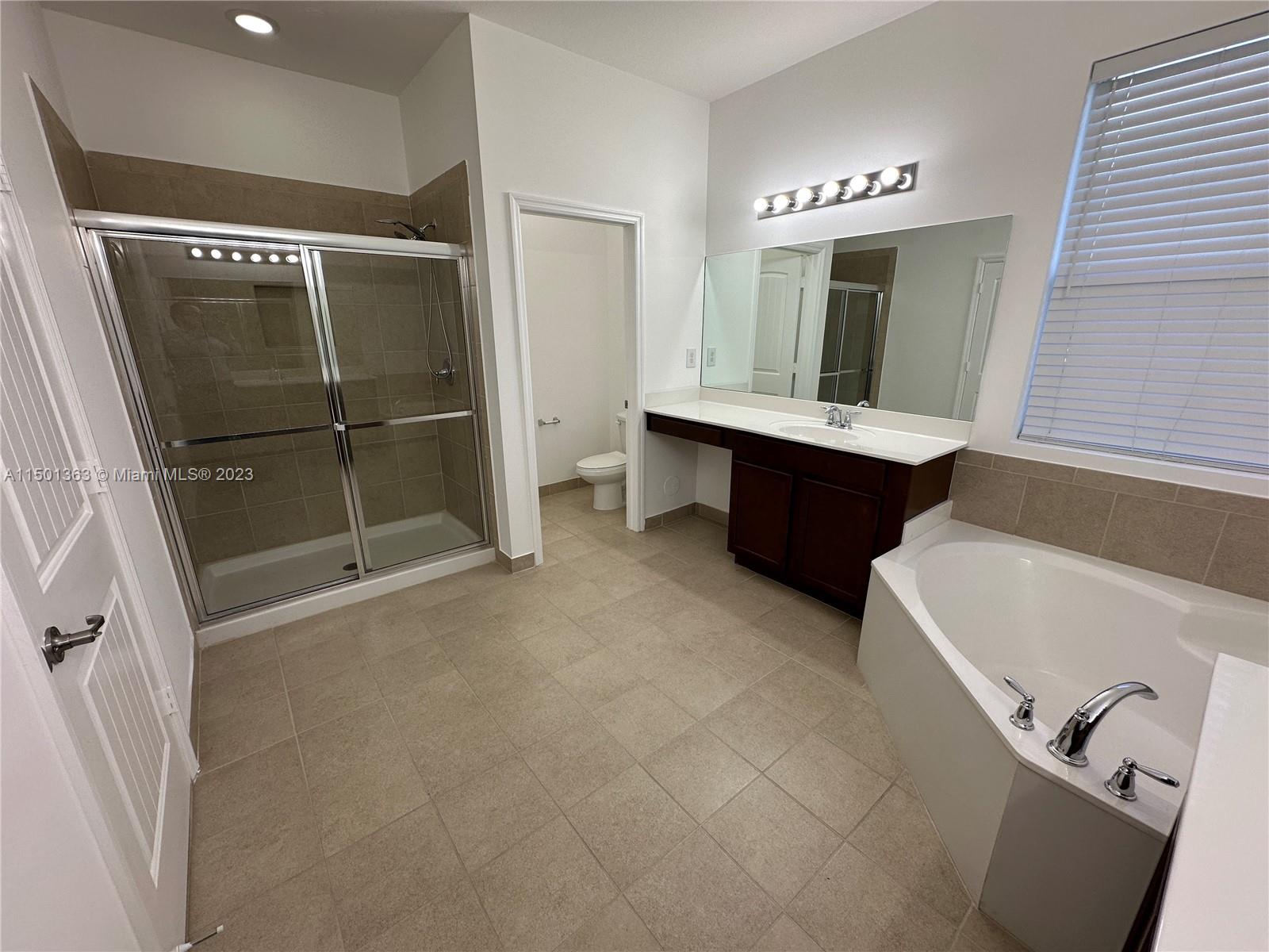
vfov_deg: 85.7
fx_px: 513
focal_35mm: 14
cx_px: 634
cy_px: 476
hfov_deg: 102.1
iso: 64
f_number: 2.2
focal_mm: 2.22
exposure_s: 1/120
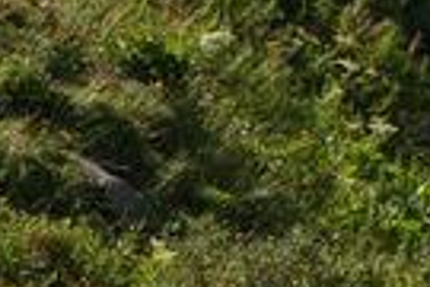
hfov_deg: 3.7
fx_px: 6573
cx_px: -538
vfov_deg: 2.5
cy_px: -651
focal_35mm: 550
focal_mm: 55
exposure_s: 1/1000
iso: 800
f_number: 11
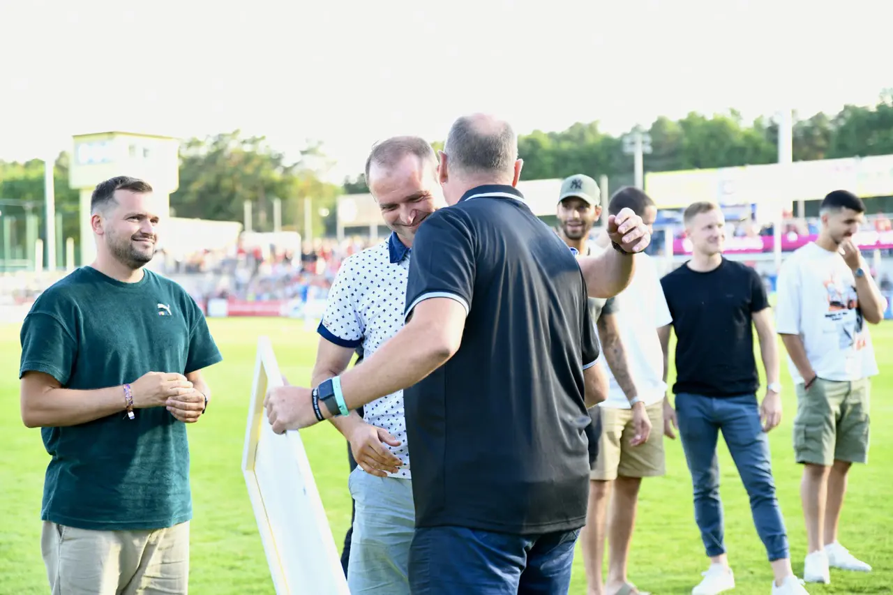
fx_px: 1488
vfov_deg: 22.6
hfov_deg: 33.4
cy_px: 298
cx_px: 446
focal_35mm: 60
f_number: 2.8
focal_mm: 60
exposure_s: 1/1600
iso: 2500
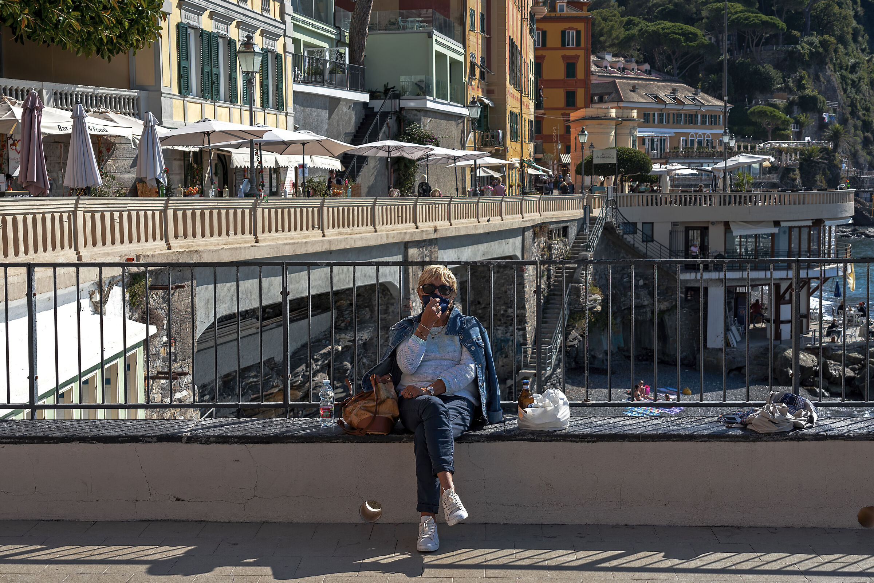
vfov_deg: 27.5
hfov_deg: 40.3
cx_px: 437
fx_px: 1190
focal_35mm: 49
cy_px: 292
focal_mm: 49
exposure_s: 1/320
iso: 100
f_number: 8
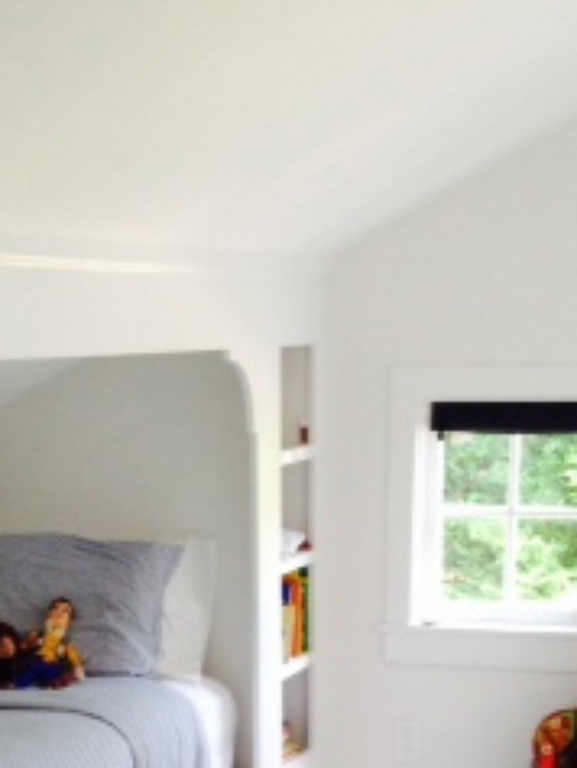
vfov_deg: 20.3
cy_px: 979
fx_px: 1976
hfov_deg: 16.6
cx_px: 240
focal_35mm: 89
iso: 50
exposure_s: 1/30
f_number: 2.4
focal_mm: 4.12
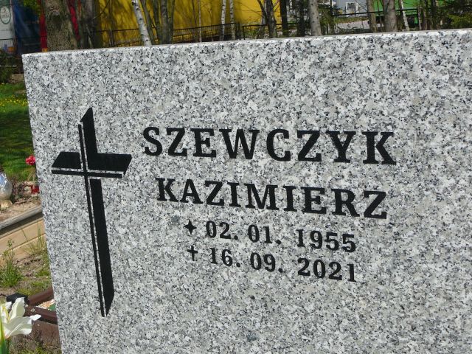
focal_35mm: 52
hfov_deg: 36.8
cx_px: 236
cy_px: 177
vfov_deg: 28.0
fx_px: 709
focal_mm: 7.8
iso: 80
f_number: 5.6
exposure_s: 1/500
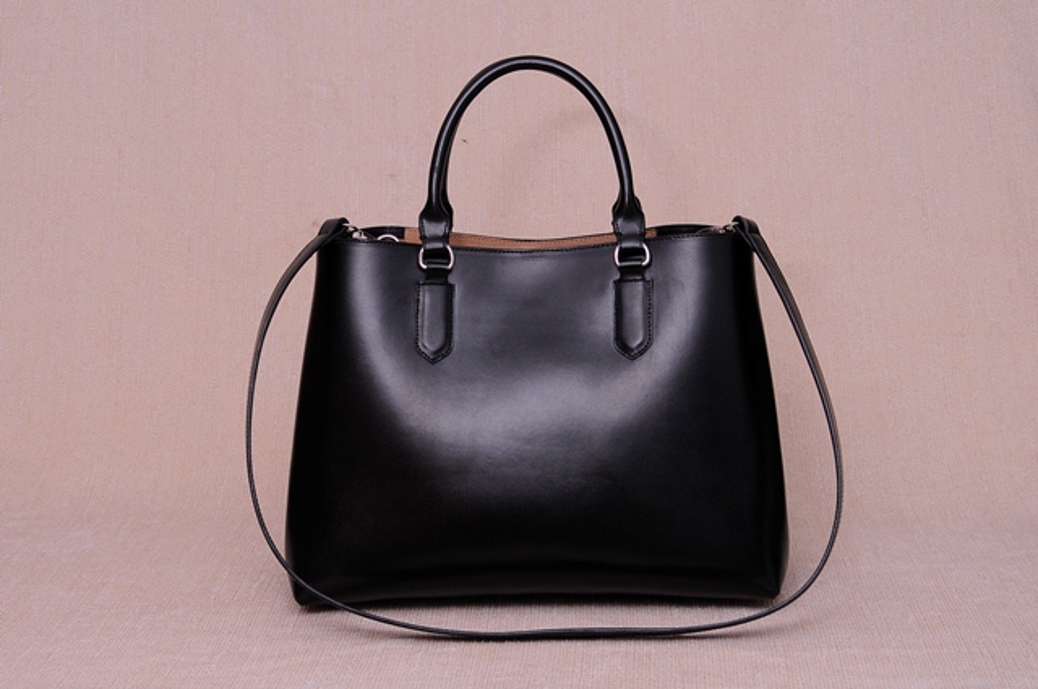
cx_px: 519
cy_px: 344
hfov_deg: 28.1
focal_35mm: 72
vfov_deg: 18.9
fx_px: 2073
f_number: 5.6
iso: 400
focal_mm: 48
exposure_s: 1/160
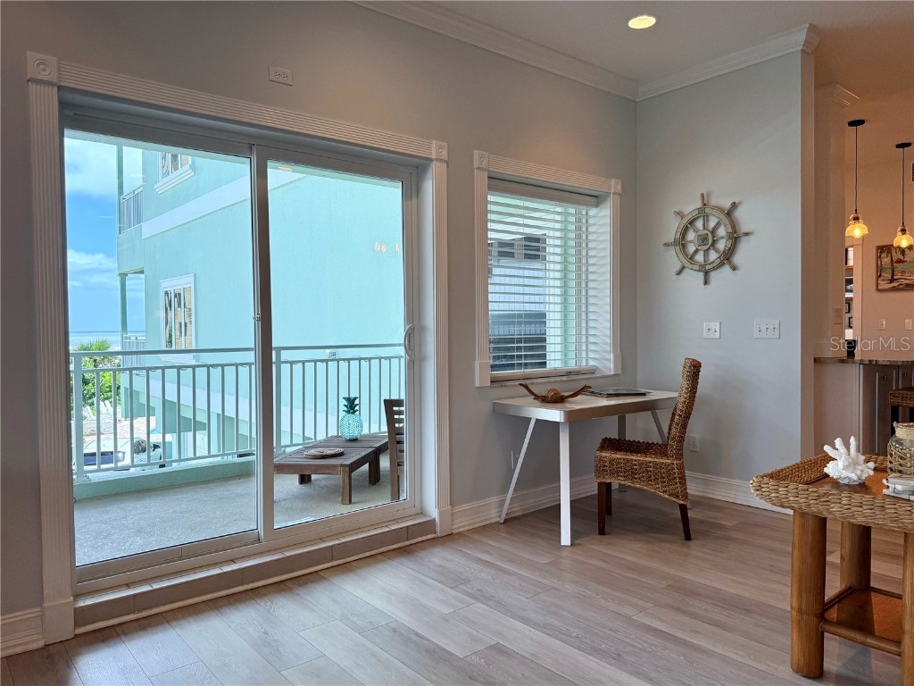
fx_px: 634
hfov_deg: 71.6
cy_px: 343
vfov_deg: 56.8
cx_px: 457
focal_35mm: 24
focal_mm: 6.76
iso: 100
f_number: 1.78
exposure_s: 1/428
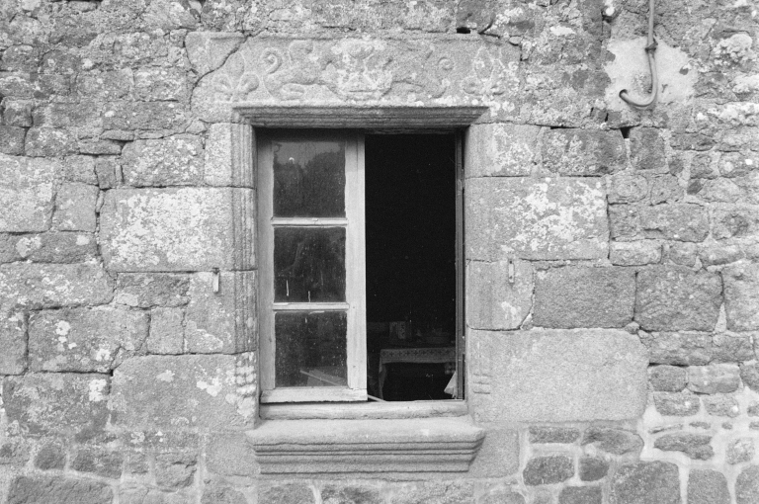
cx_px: 380
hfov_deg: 22.6
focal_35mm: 90
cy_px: 252
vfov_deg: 15.1
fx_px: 1895
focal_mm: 60
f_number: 10
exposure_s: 1/60
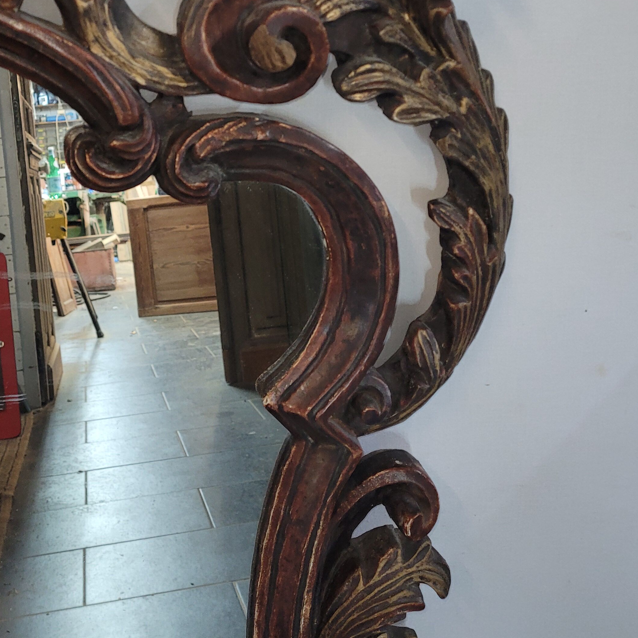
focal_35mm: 44
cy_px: 214
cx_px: 219
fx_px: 917
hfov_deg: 38.0
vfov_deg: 37.9
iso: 125
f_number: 1.8
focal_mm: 5.4
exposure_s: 1/25
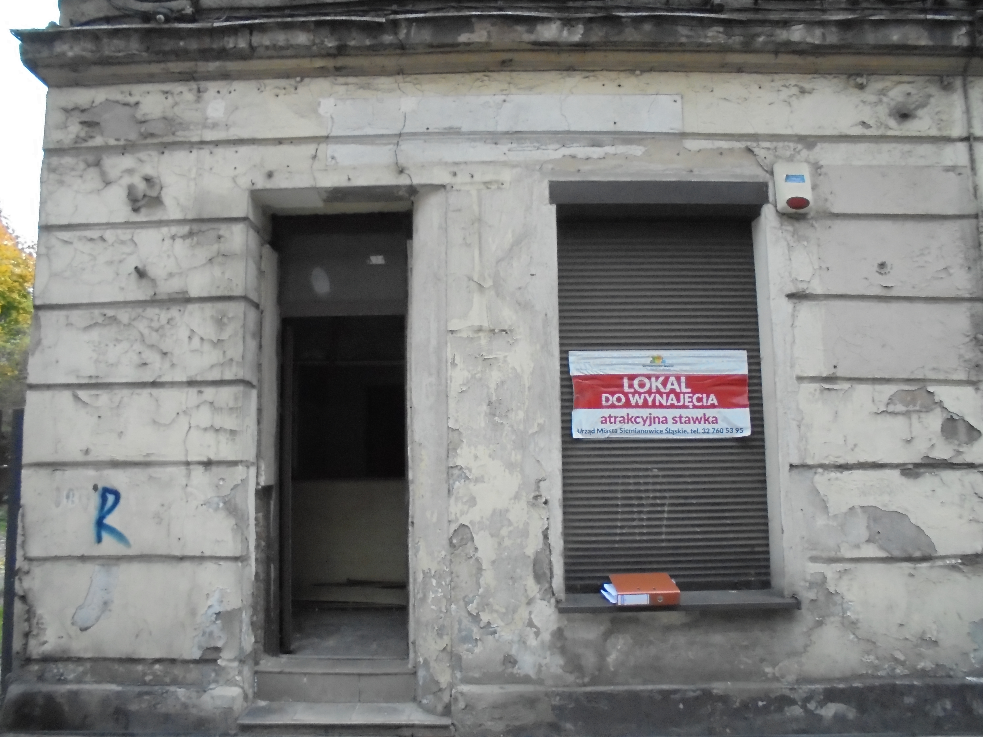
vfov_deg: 53.1
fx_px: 738
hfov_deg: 67.3
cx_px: 492
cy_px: 368
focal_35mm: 26
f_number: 3.5
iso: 640
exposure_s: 1/125
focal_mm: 4.6
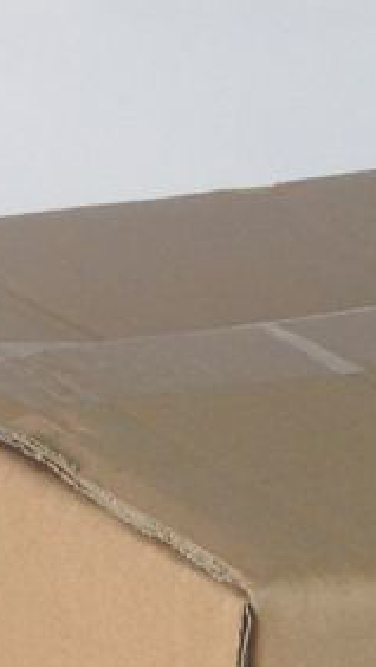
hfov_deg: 7.4
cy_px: 998
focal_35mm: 163
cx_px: 459
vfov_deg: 12.5
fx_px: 2884
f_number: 2.4
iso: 50
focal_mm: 4.12
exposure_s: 1/148
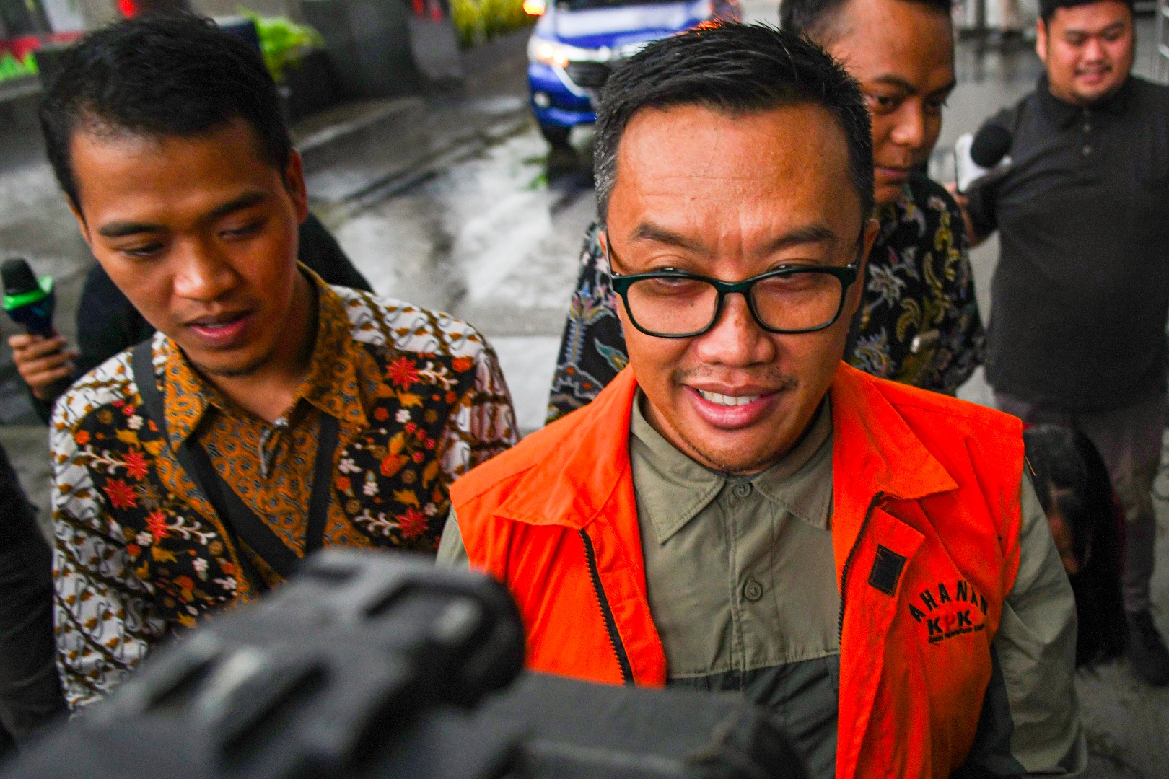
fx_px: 828
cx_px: 584
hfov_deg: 70.4
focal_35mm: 26
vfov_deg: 50.4
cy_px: 390
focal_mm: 17
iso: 1250
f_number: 2.8
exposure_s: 1/320
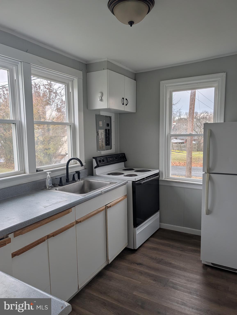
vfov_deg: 71.5
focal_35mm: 24
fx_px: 219
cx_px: 118
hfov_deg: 56.9
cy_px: 158
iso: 16
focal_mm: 6.9
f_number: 1.68
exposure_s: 1/339
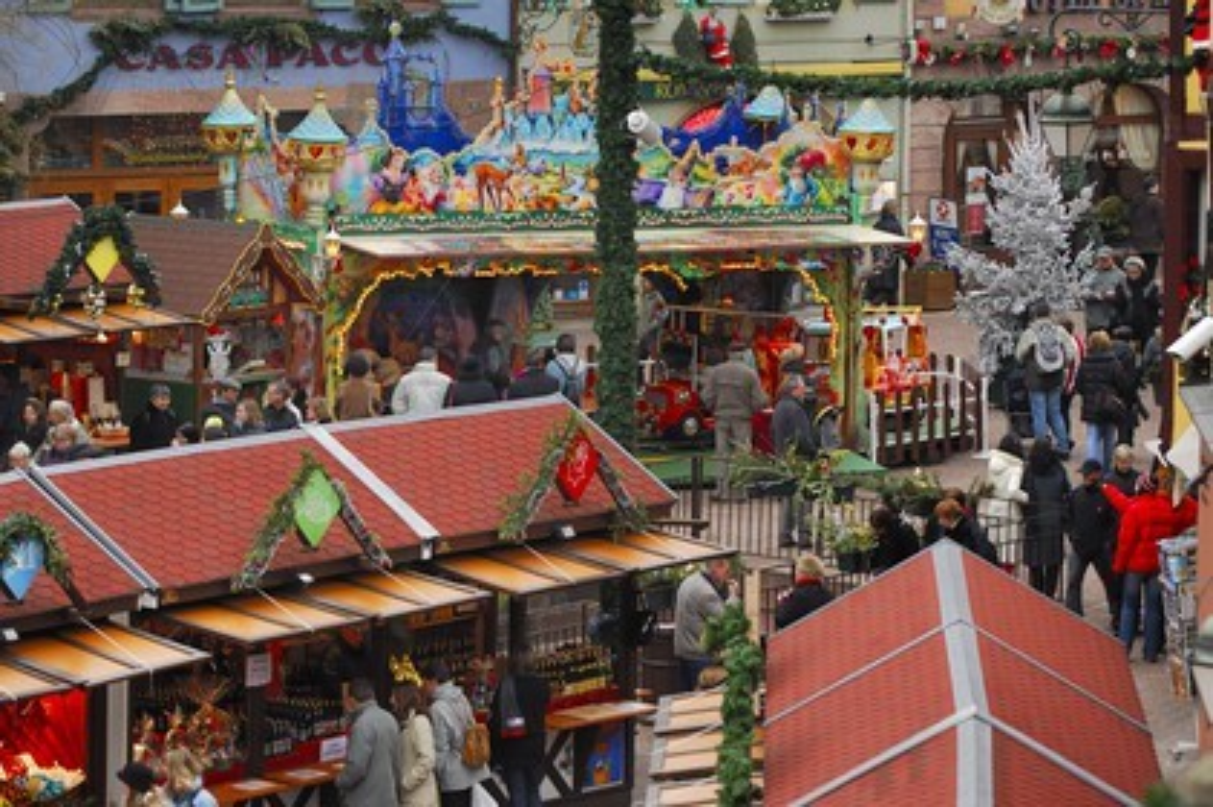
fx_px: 5858
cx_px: 606
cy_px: 404
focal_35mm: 174
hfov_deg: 11.8
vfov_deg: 7.9
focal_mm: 116
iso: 100
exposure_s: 1/60
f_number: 2.8
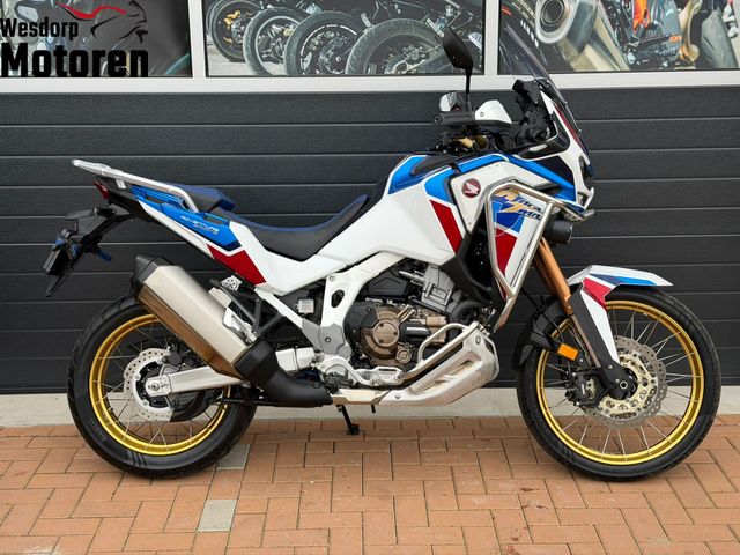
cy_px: 278
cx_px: 370
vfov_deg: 30.3
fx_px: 1026
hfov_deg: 39.7
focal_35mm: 48
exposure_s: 1/885
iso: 64
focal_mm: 6.76
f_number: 1.78
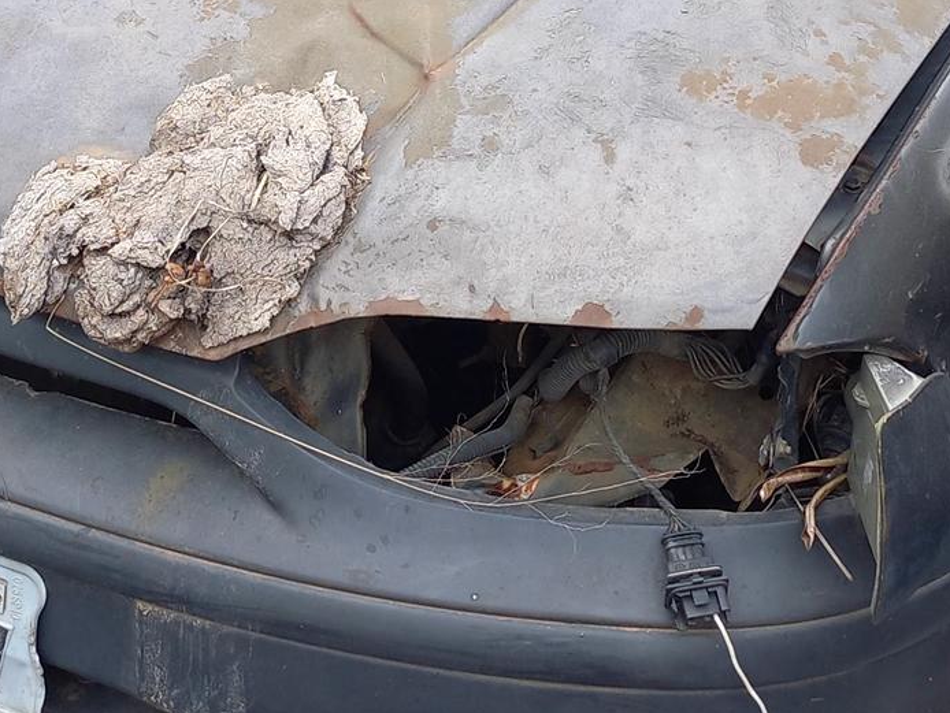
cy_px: -73
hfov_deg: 27.0
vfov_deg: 19.6
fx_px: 1977
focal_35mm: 72
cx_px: 441
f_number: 1.8
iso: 50
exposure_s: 1/278
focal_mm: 4.65
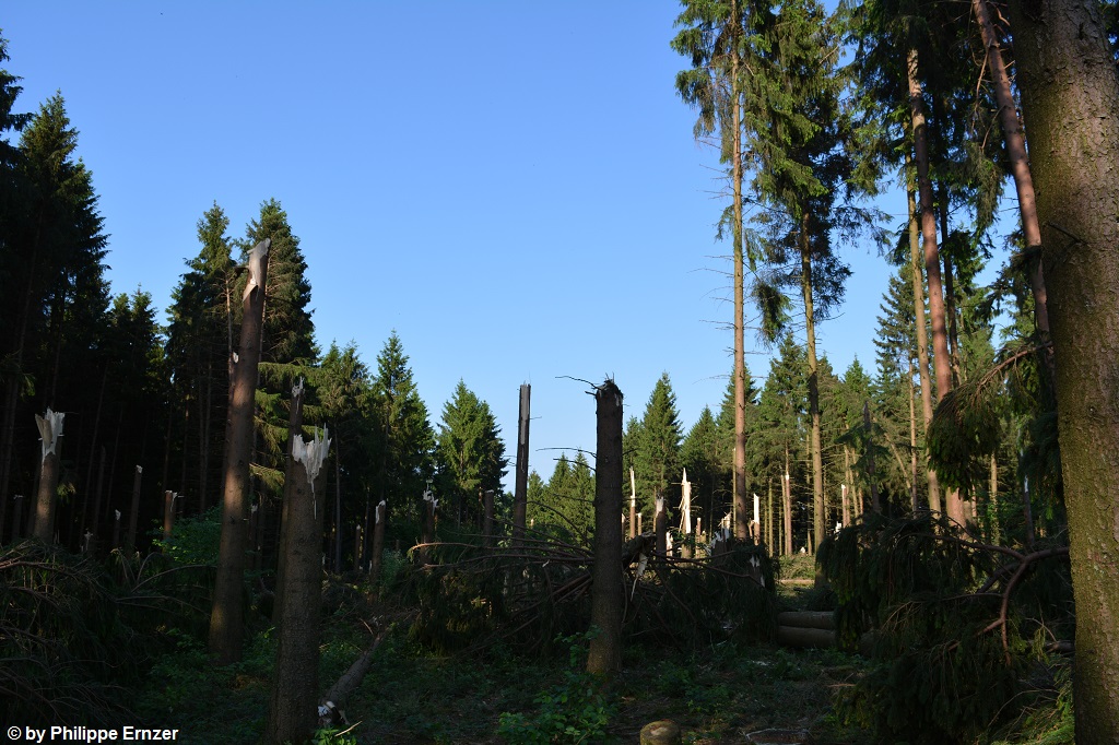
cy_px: 372
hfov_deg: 67.4
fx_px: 839
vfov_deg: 47.9
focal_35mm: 27
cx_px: 560
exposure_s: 1/250
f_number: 8
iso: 180
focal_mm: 18
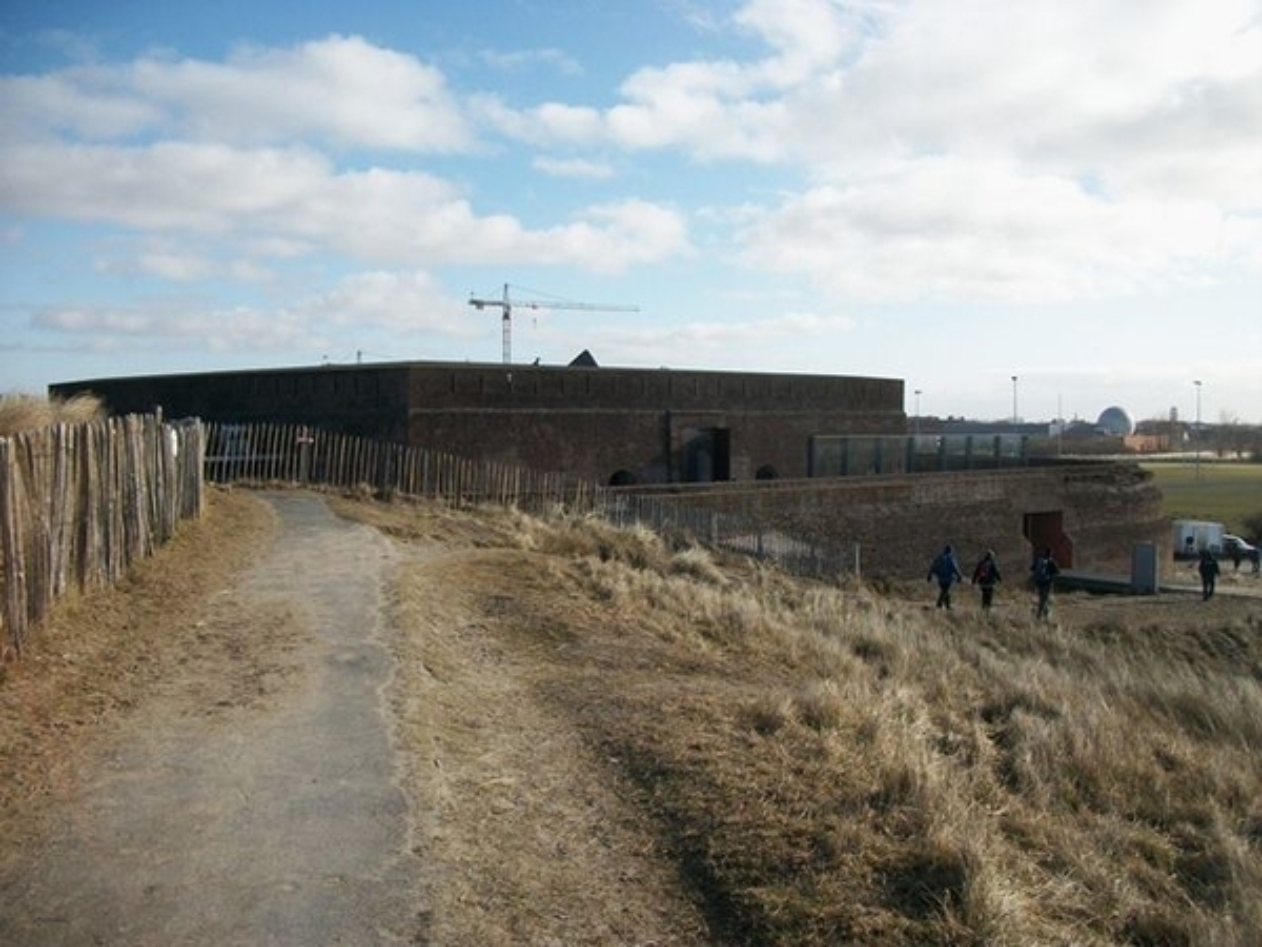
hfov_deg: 56.8
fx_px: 1167
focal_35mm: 32
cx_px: 631
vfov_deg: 44.2
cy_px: 474
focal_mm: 5.7
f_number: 8.8
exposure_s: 1/160
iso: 80
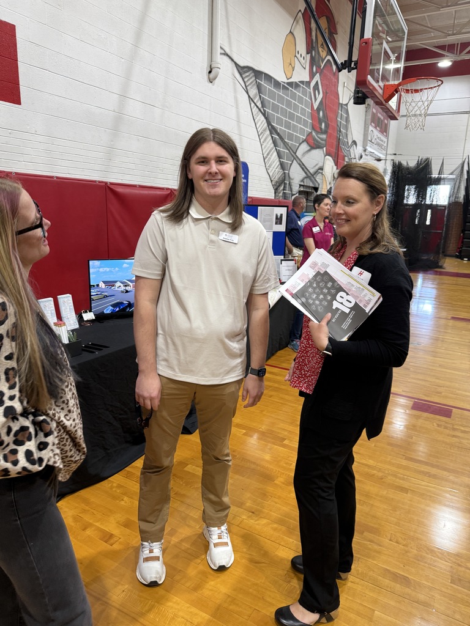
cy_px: 313
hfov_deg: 56.8
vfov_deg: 71.6
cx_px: 235
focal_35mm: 24
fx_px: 434
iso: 200
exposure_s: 1/60
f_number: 1.78
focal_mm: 6.76
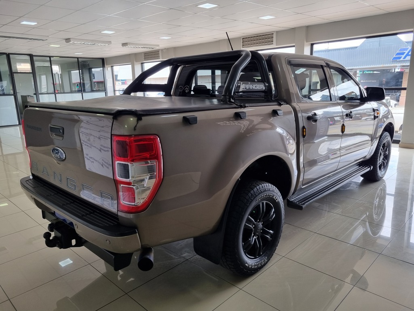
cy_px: 156
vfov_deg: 53.1
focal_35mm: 26
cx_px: 207
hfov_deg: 67.3
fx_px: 311
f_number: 1.8
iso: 64
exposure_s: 1/100
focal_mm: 5.4
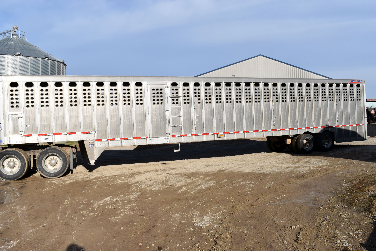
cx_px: 188
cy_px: 126
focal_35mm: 33
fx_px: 345
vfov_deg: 40.0
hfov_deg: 57.2
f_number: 11
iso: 200
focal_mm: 22
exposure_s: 1/500
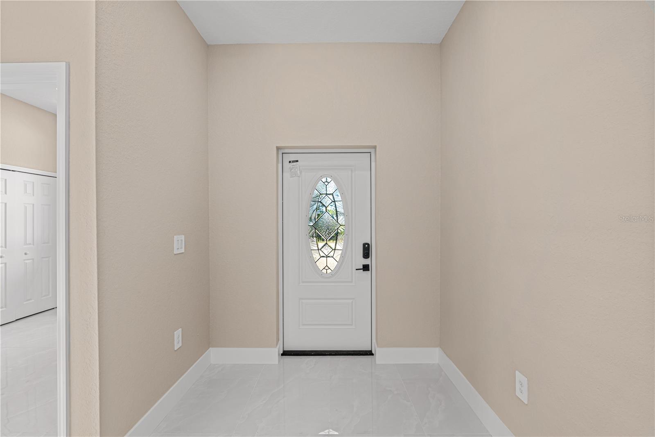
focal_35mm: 16
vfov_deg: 73.7
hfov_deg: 96.7
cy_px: 218
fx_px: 291
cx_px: 328
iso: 100
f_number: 9
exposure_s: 1/2.5
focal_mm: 16
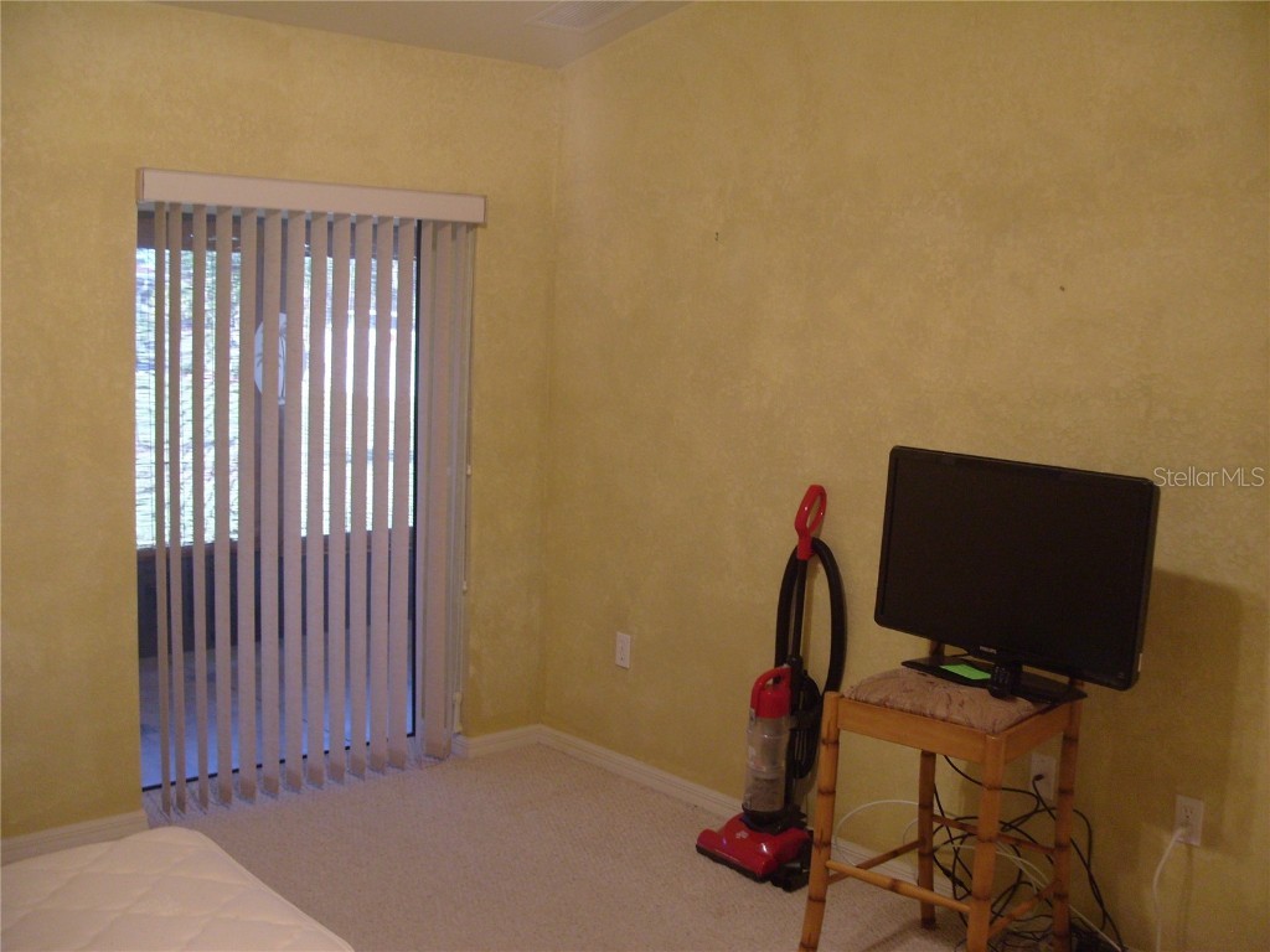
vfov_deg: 40.7
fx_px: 1284
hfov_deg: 52.6
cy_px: 476
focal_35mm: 35
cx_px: 635
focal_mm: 7.8
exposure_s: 1/15
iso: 200
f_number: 2.8
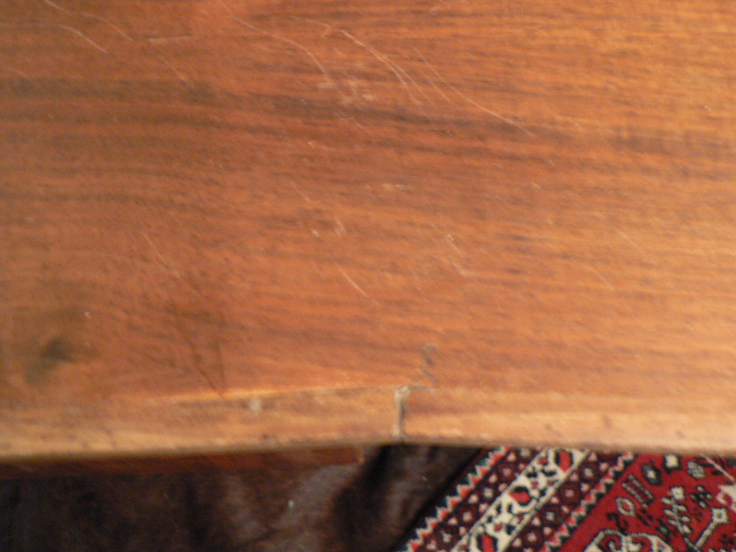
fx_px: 765
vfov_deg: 39.7
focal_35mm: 36
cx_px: 368
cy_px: 276
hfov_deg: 51.4
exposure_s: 1/5
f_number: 2.8
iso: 200
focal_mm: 6
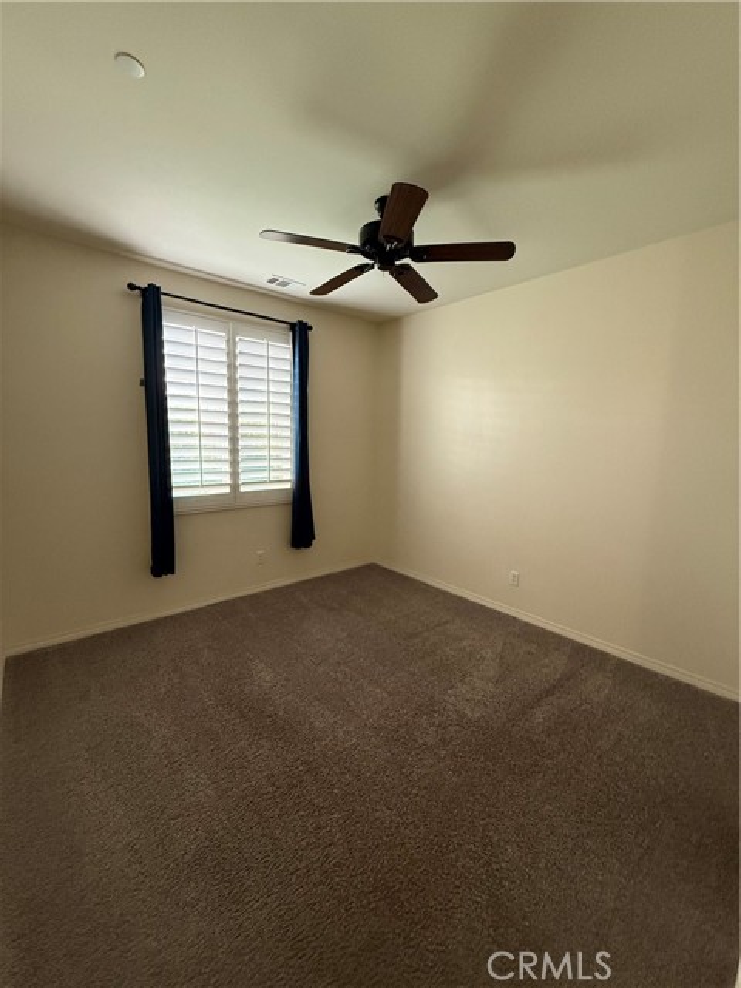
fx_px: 400
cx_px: 370
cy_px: 494
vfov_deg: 102.1
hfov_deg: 85.7
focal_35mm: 14
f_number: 2.2
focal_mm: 2.22
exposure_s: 1/120
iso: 640
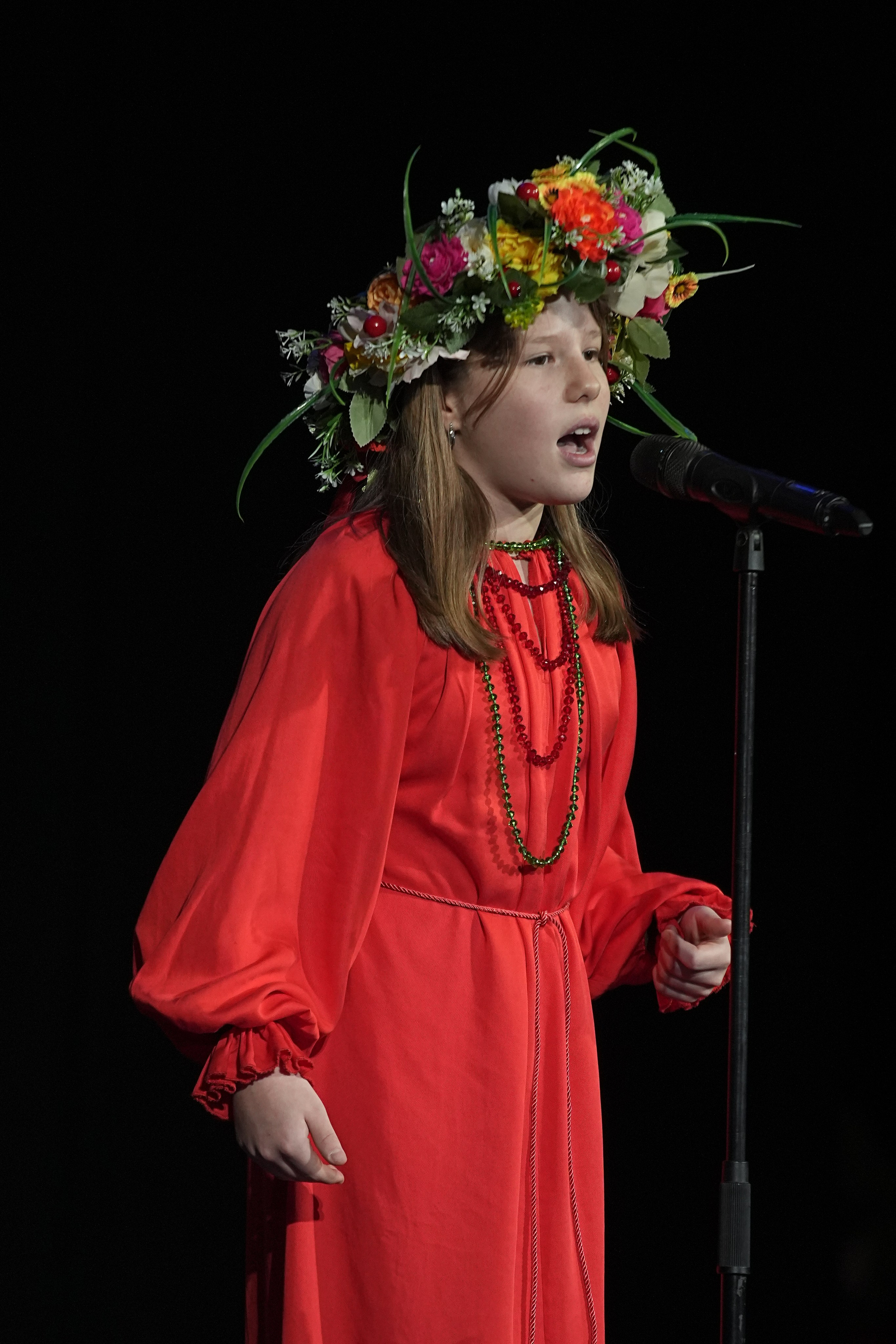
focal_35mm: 282
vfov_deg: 7.3
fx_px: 10527
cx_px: 448
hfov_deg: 4.9
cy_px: 672
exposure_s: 1/400
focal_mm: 188
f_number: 4
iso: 2000
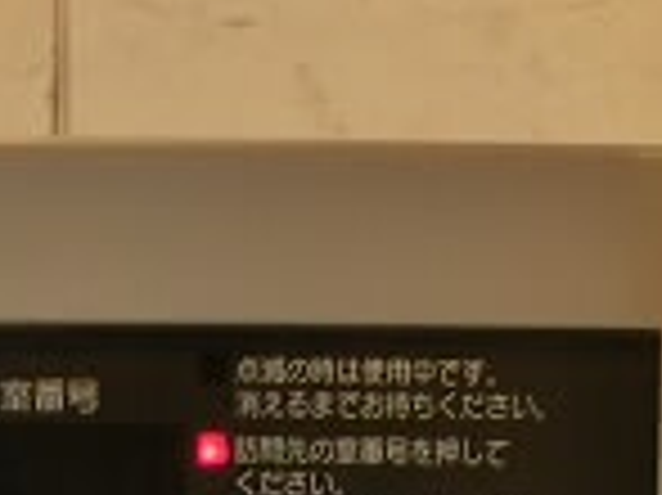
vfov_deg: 11.4
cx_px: -142
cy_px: 961
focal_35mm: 118
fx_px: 2255
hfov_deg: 16.0
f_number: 3
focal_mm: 4.24
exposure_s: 1/30
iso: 400
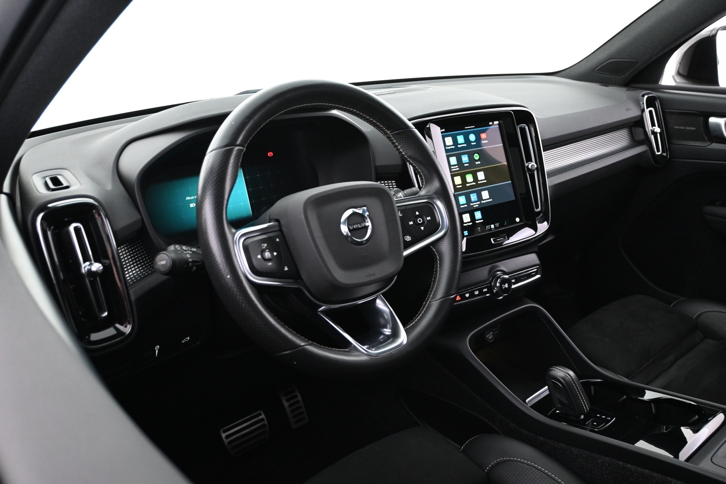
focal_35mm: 32
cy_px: 242
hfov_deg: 59.5
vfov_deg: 41.7
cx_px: 363
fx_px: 635
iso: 1600
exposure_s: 1/15
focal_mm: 21
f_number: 4
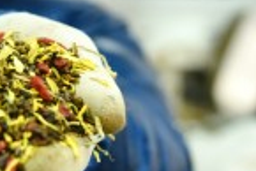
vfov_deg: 12.2
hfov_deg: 17.3
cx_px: -92
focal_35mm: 110
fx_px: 783
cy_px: -24
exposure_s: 1/60
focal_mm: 32
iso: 800
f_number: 3.5
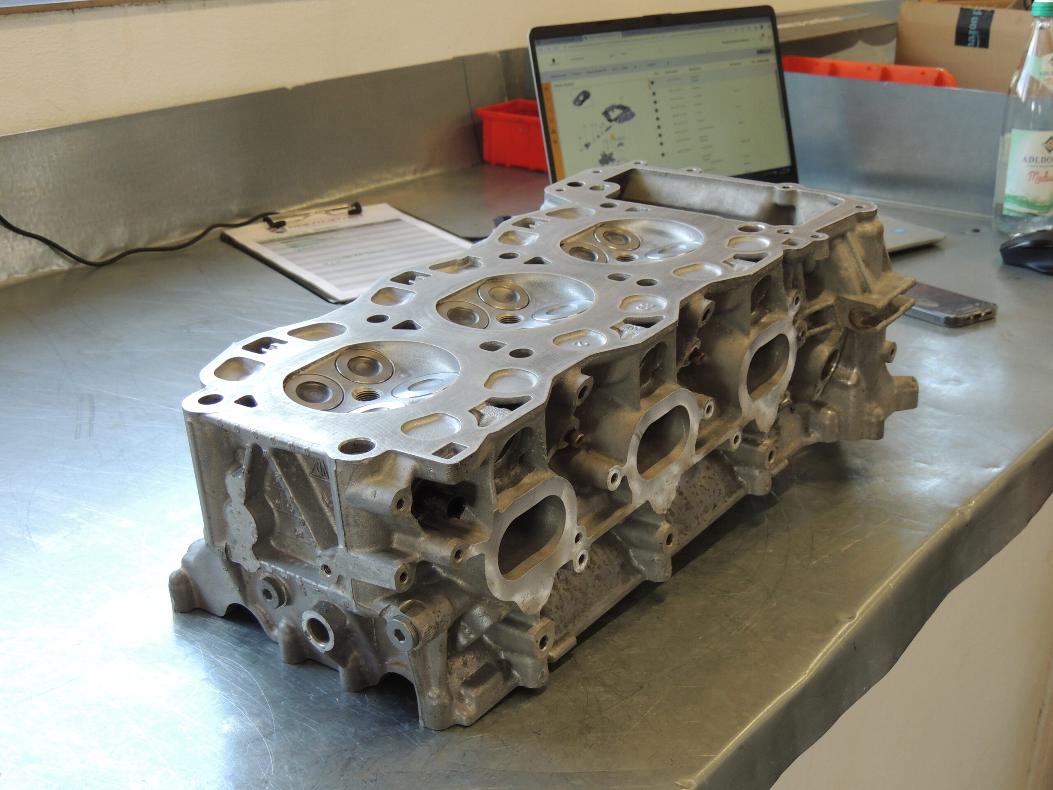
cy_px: 395
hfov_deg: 40.4
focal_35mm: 47
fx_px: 1430
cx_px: 526
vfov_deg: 30.9
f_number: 3.5
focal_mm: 8.3
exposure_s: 1/50
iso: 200
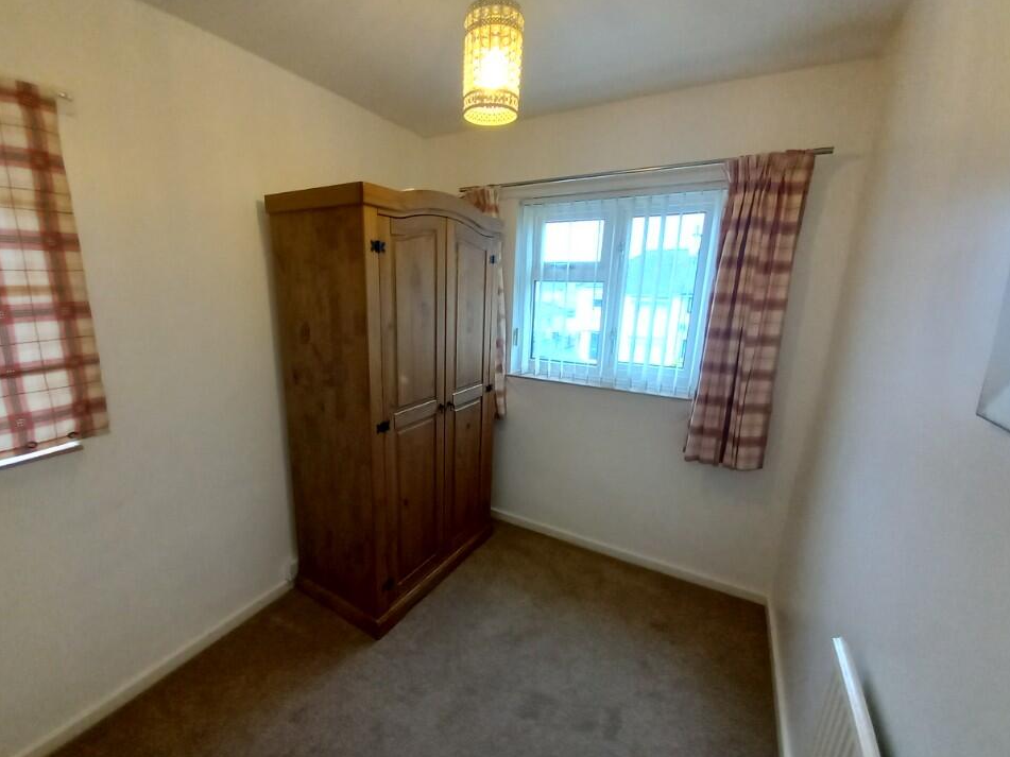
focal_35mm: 14
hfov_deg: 101.9
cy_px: 386
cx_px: 474
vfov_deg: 85.6
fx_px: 408
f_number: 2.2
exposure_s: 1/50
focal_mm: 1.13
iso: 160
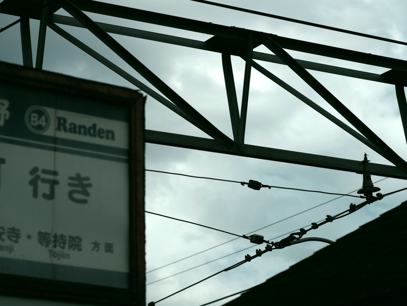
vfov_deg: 11.7
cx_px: 233
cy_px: 150
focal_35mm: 127
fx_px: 1493
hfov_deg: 15.5
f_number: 5
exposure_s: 1/1600
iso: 100
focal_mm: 70
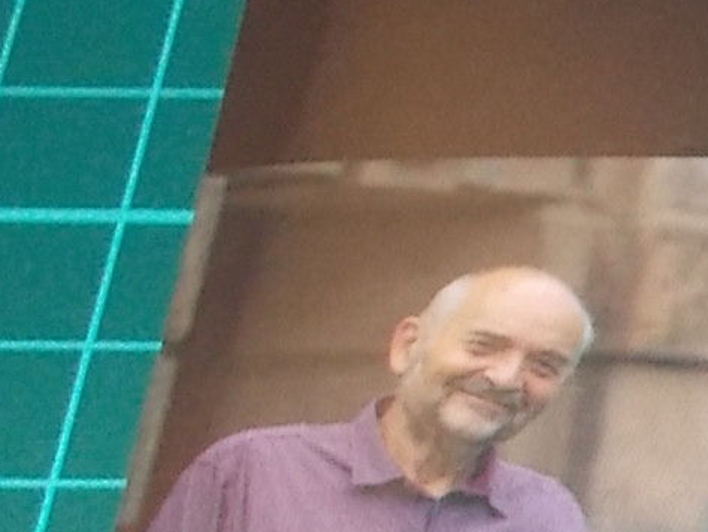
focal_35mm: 139
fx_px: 2844
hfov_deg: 12.5
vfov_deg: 10.6
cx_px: 1423
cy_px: 548
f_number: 3.3
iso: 200
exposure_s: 1/30
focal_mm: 4.1
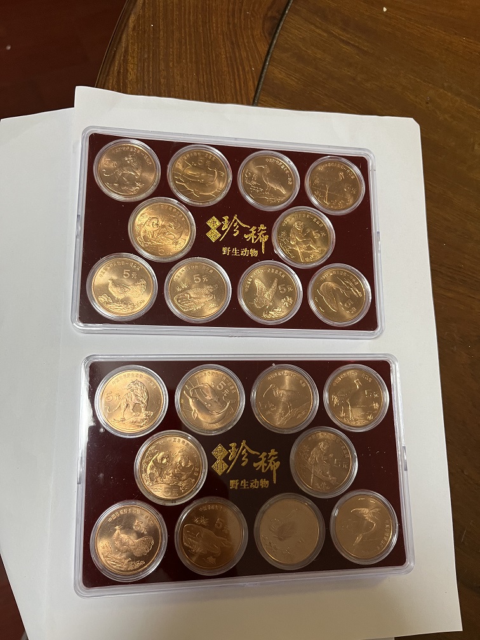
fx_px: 481
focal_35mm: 26
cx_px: 240
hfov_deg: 53.1
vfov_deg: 67.3
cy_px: 320
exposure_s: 1/50
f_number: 1.6
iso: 160
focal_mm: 5.1
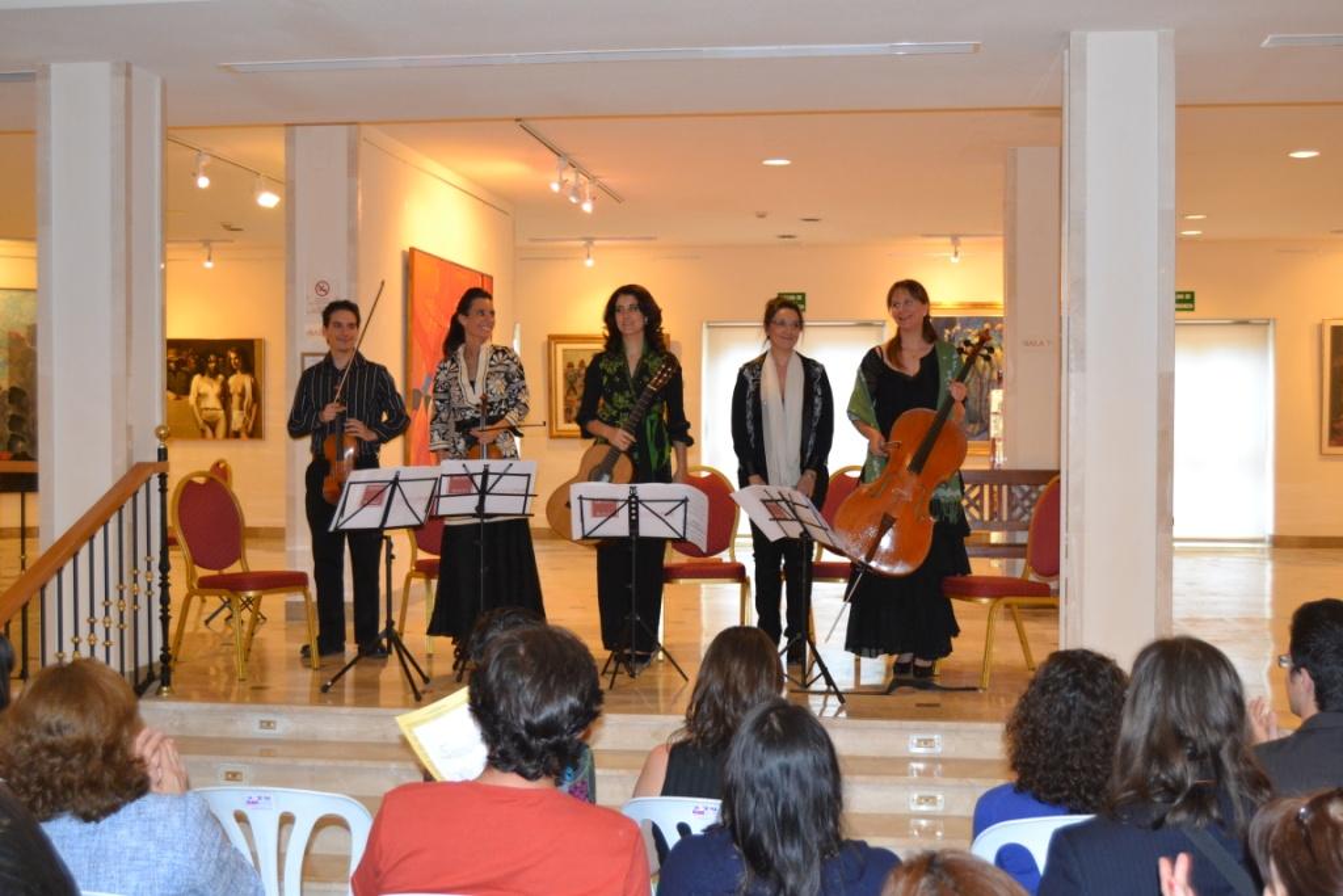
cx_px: 672
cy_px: 448
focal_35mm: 45
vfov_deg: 29.9
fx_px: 1679
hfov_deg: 43.6
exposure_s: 1/60
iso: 1400
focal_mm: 30
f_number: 4.2
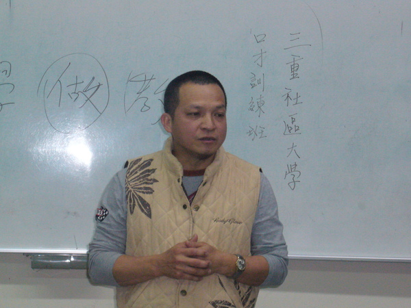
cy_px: 154
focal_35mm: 105
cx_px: 206
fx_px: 1247
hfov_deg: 18.7
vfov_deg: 14.1
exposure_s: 1/60
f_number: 5
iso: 400
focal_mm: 17.4
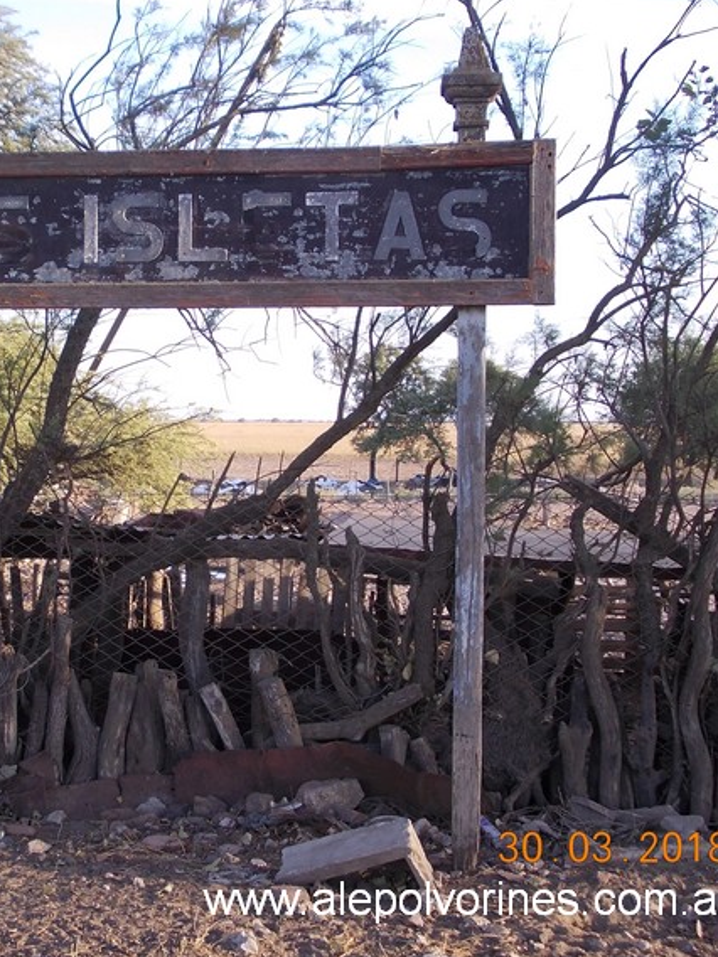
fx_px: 1604
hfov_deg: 24.8
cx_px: 150
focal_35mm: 58
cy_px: 478
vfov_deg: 33.2
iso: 80
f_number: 3.3
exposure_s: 1/125
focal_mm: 6.1
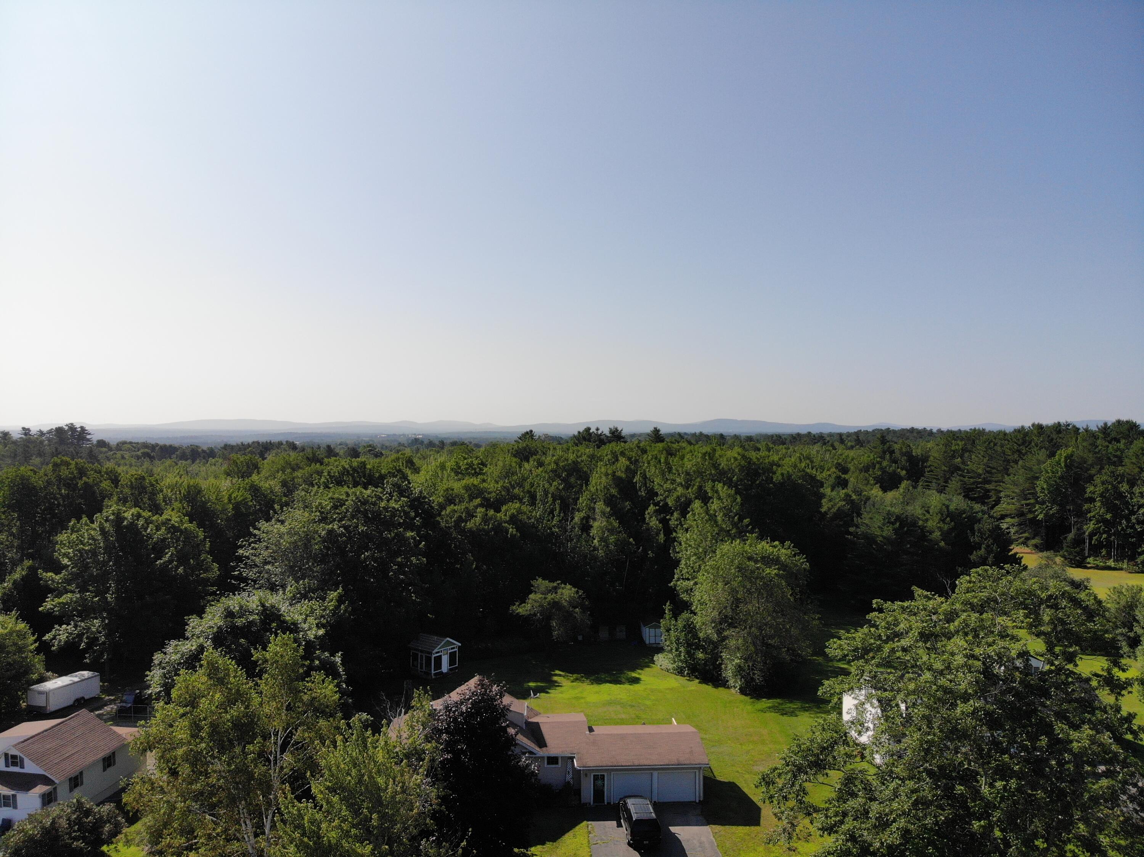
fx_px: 793
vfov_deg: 56.8
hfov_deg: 71.6
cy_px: 428
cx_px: 572
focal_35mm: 24
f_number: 2.8
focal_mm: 4.5
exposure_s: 1/2116
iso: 100
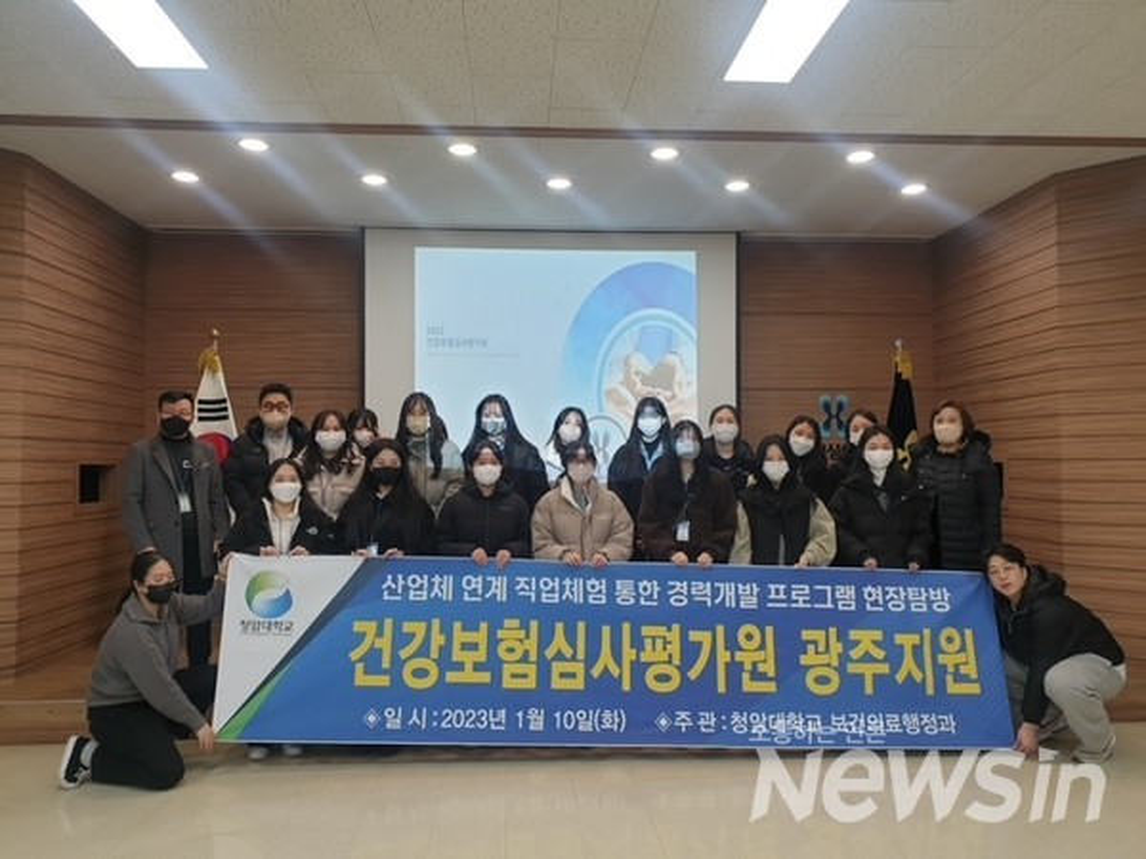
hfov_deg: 67.3
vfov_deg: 53.1
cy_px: 430
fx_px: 861
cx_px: 573
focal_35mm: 26
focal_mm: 4.3
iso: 80
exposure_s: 1/60
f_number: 2.4
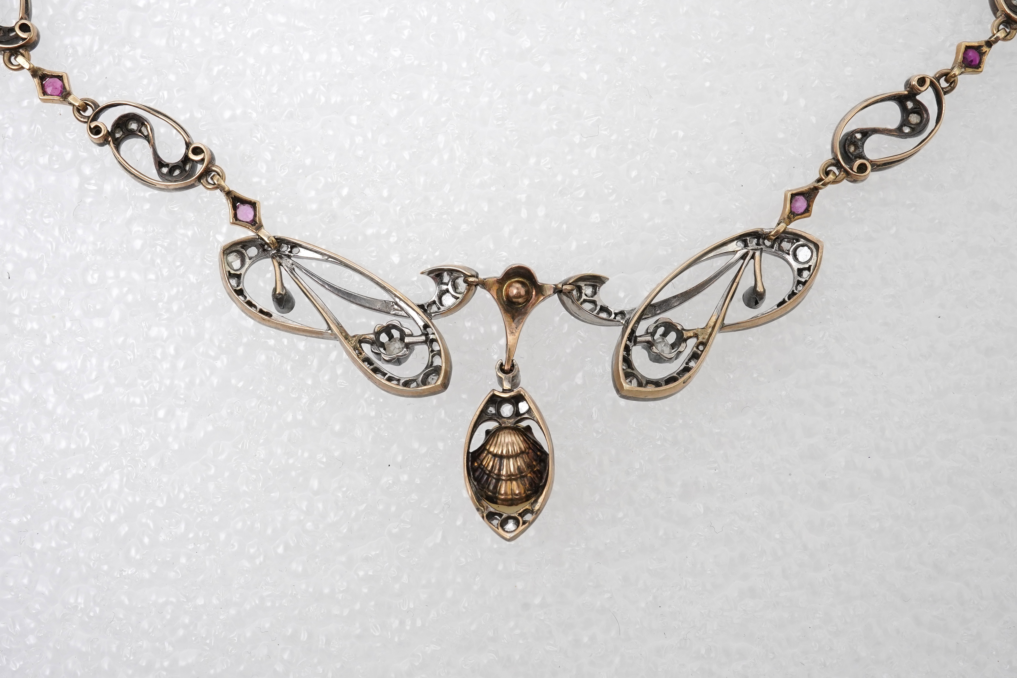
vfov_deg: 29.9
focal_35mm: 45
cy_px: 339
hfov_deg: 43.6
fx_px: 1271
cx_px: 508
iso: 500
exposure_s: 1/100
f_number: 22
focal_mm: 30
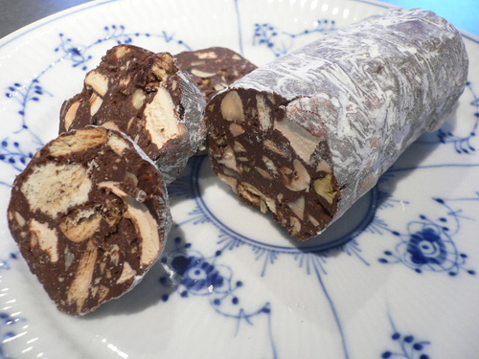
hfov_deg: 52.6
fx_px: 484
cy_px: 180
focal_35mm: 35
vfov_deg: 40.7
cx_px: 240
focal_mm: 5.8
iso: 100
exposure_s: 1/25
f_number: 2.8
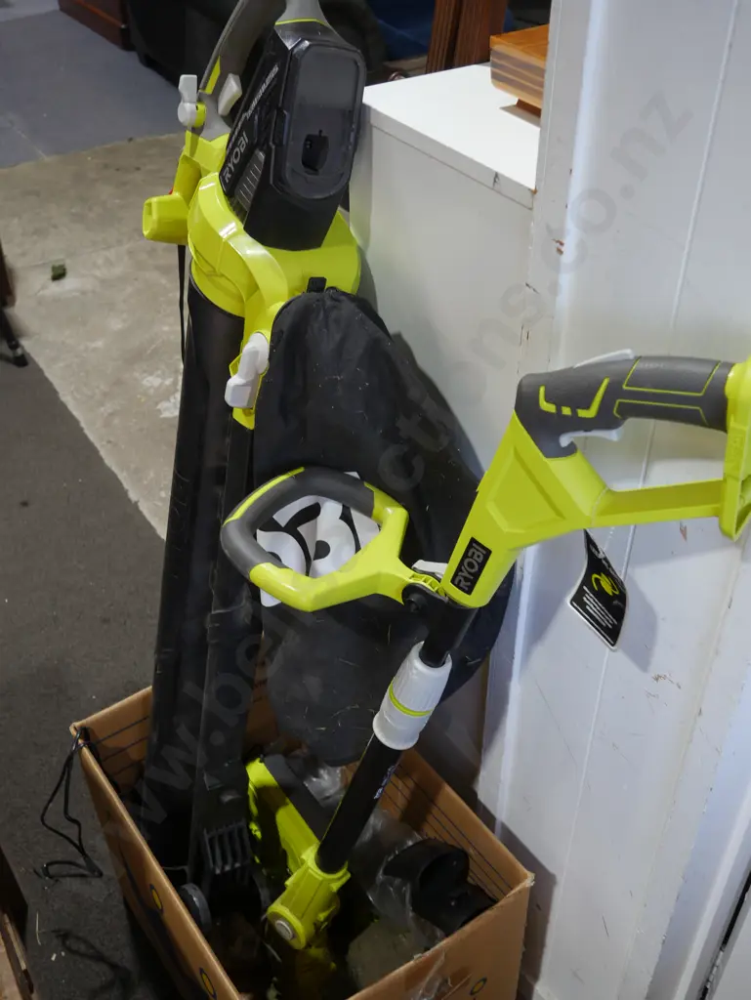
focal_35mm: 36
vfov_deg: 51.3
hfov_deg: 39.7
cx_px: 376
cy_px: 500
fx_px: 1041
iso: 200
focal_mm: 18
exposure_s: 1/60
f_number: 4
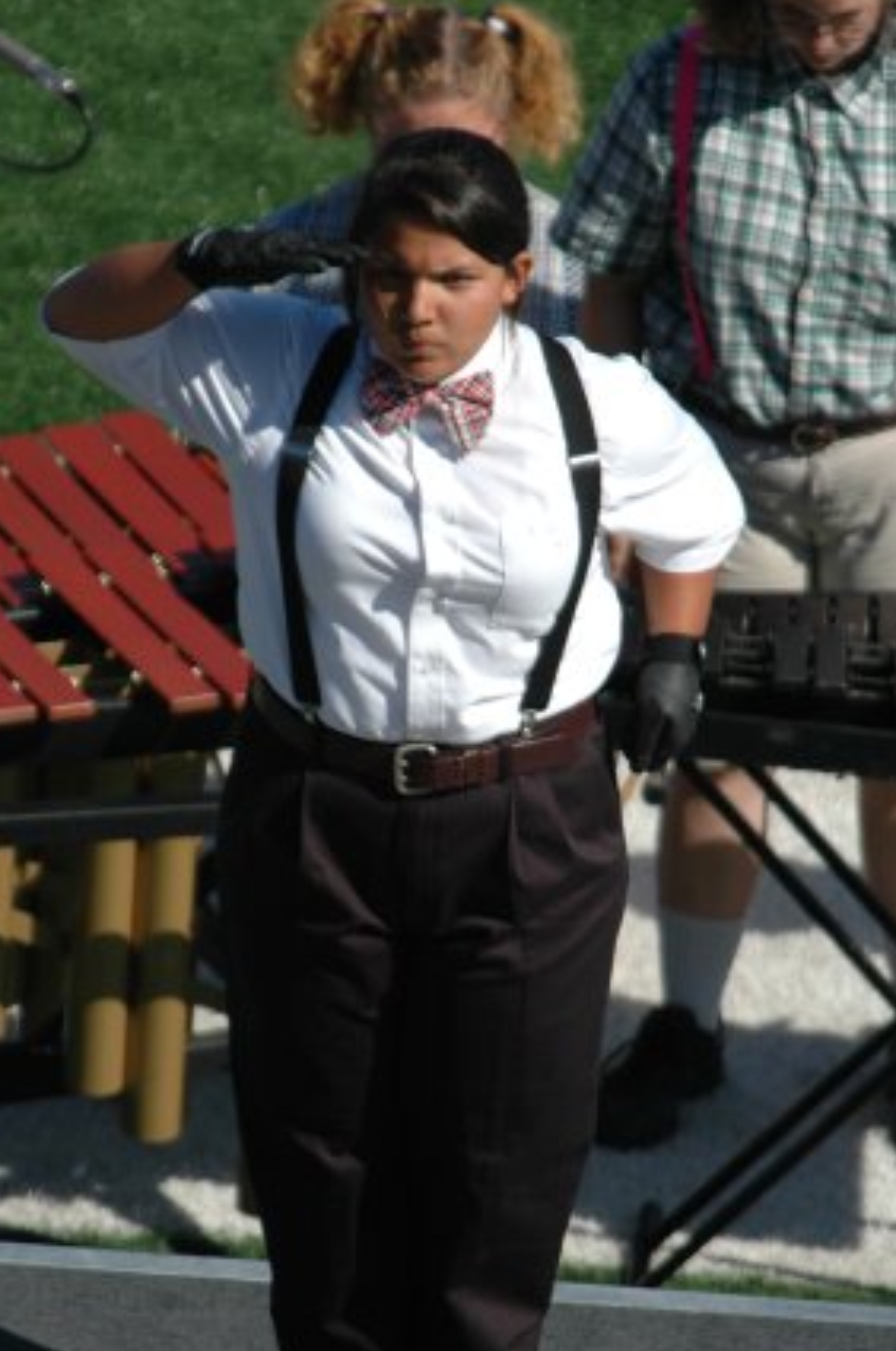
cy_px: 737
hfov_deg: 1.6
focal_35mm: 848
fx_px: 31760
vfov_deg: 2.4
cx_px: 431
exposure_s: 1/1000
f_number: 5.6
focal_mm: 400
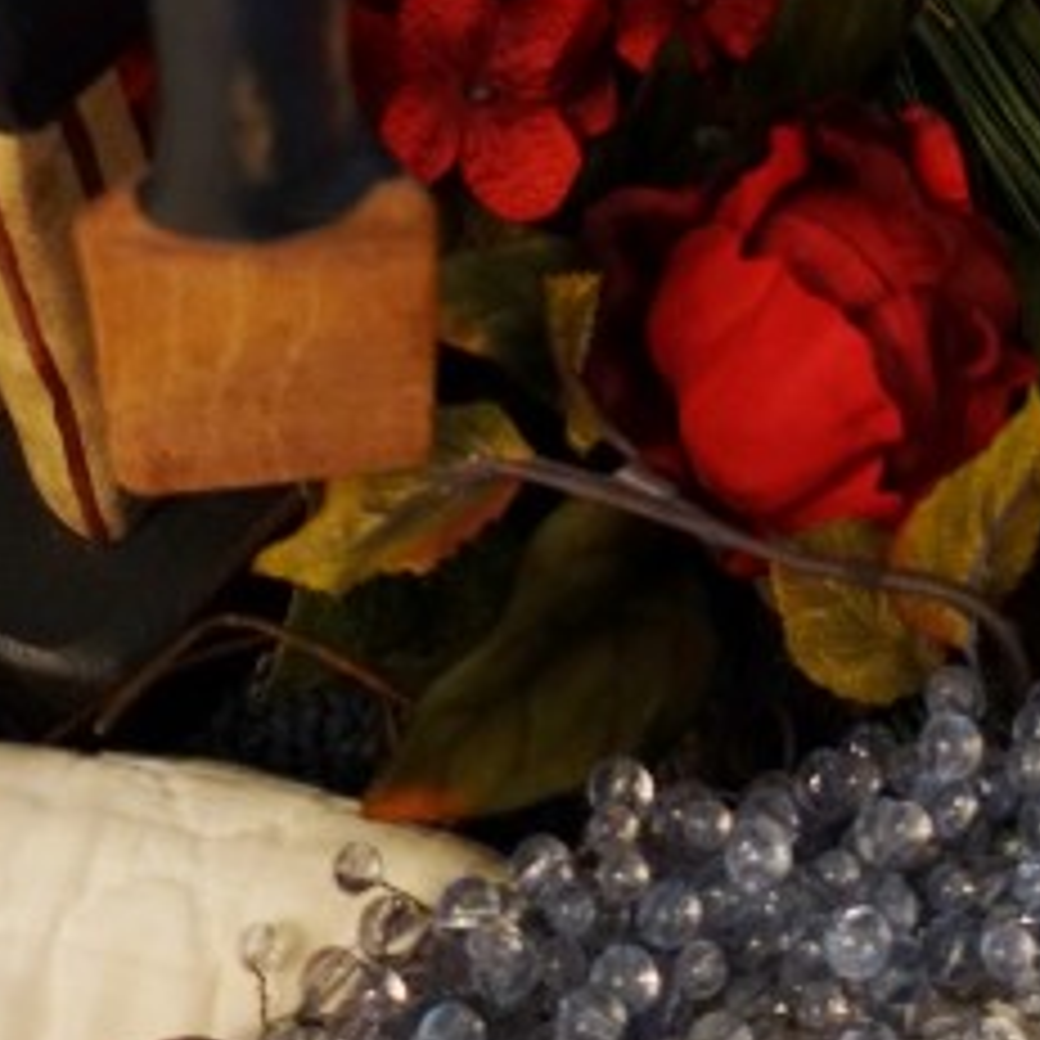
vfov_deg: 19.0
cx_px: 824
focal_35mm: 79
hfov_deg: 21.7
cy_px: -563
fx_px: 2685
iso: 400
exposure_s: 1/30
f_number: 1.8
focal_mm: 10.4
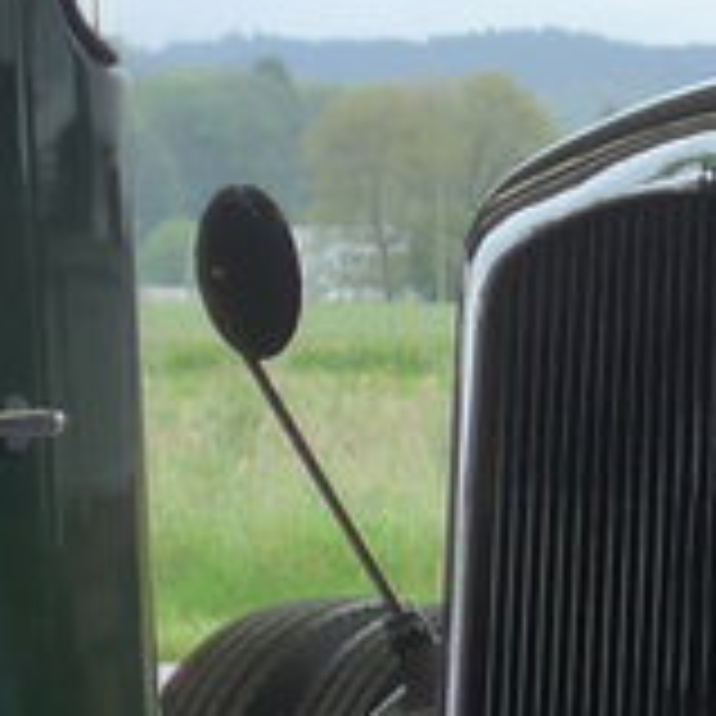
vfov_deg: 6.7
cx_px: 2085
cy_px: 626
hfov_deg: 6.2
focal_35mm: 260
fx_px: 6084
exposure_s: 1/500
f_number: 2.5
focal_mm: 8
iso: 160
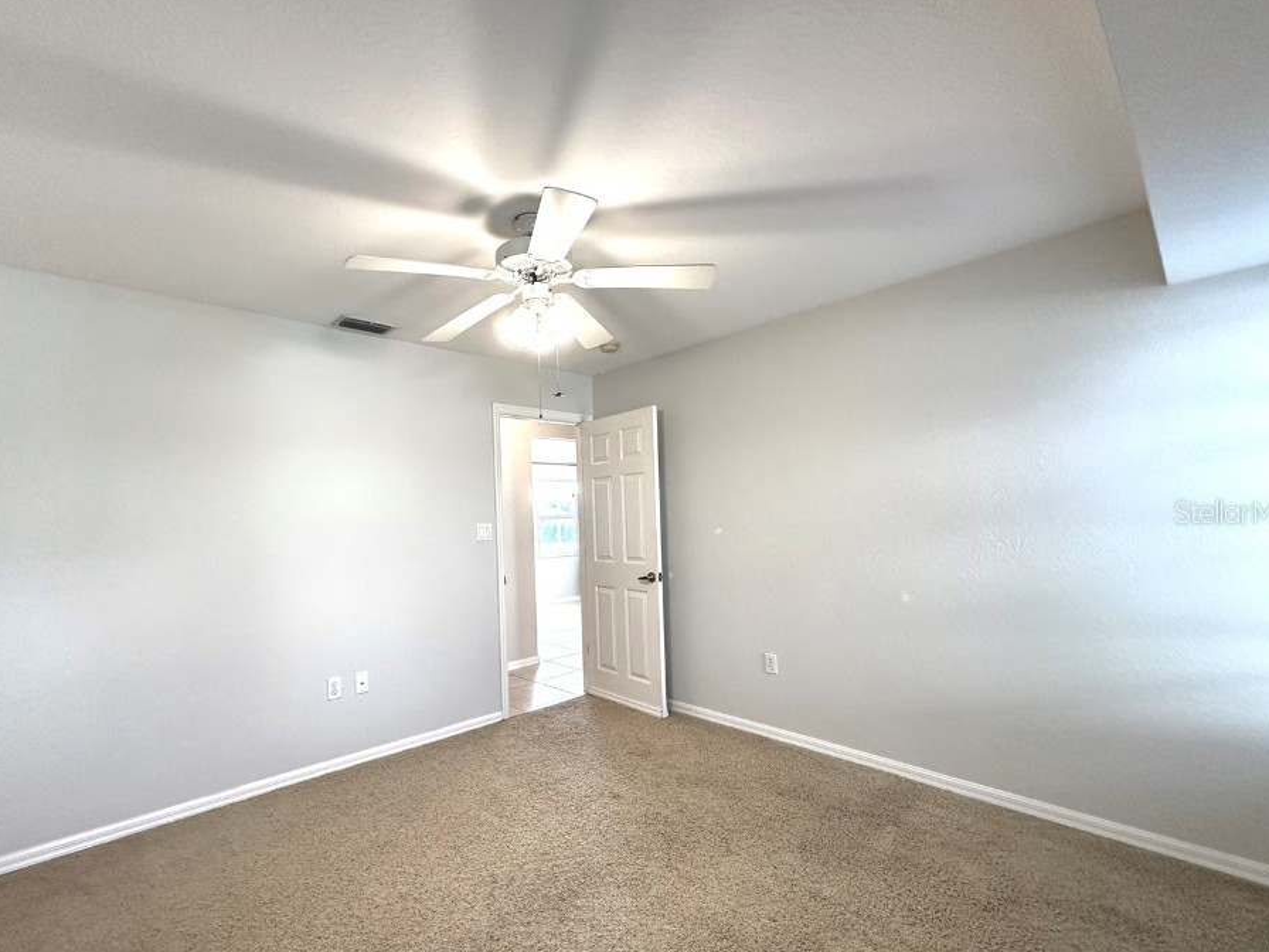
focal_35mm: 16
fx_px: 587
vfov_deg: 78.0
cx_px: 584
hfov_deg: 94.3
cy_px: 511
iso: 200
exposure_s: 1/120
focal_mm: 2.22
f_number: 2.2
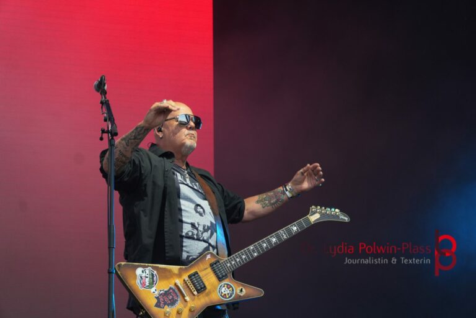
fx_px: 2221
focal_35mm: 168
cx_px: 238
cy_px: 159
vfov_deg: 8.2
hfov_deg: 12.2
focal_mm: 112
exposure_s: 1/200
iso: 1000
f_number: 5.6
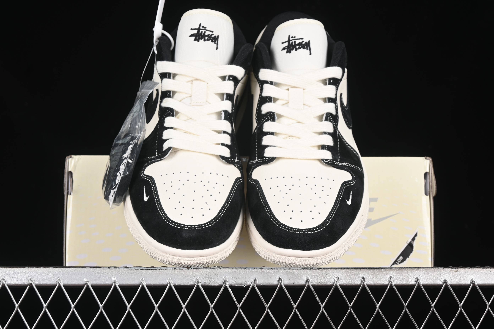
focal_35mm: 75
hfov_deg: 27.0
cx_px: 247
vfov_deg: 18.2
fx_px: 1029
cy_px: 164
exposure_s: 1/80
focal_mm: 50
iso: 160
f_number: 7.1
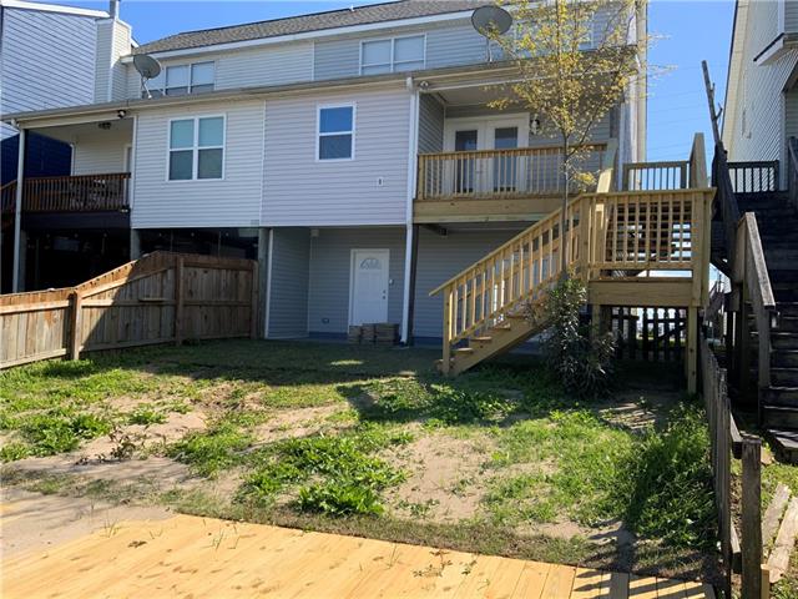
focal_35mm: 29
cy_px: 300
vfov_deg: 48.2
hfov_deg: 61.7
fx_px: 669
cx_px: 399
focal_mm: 3
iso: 16
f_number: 1.8
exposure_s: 1/1076
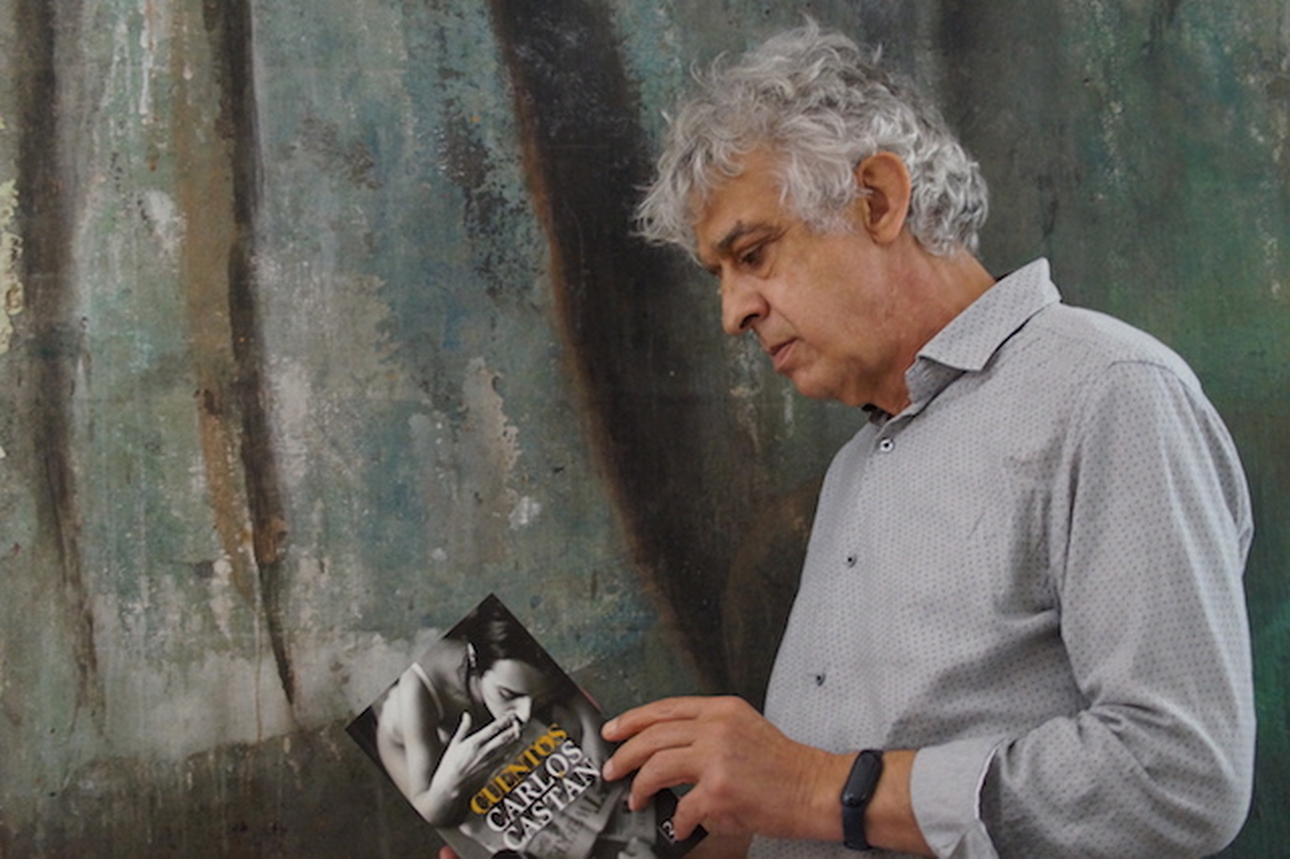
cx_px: 645
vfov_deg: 7.0
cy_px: 430
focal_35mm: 195
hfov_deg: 10.6
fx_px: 6984
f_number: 4.5
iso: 3200
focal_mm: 130
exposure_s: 1/125
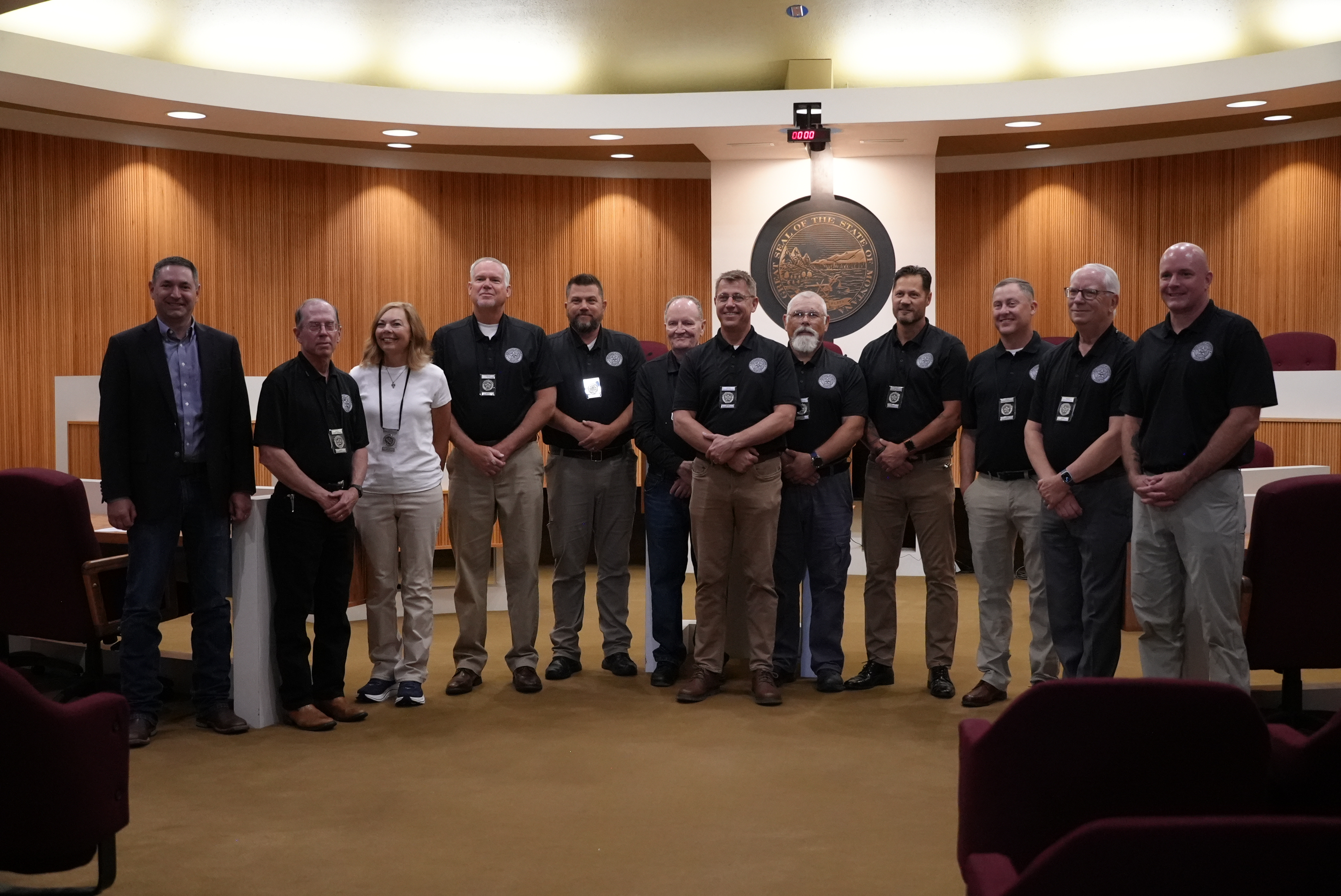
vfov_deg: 34.3
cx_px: 670
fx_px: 1453
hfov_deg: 49.5
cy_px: 448
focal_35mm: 39
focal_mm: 39
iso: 10000
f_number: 4
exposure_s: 1/160
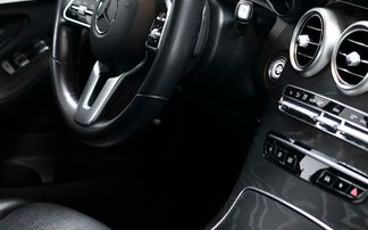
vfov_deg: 9.9
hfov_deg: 15.8
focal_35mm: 131
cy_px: 30
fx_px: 1313
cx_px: 309
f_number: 3.5
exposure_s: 1/160
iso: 1600
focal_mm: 65
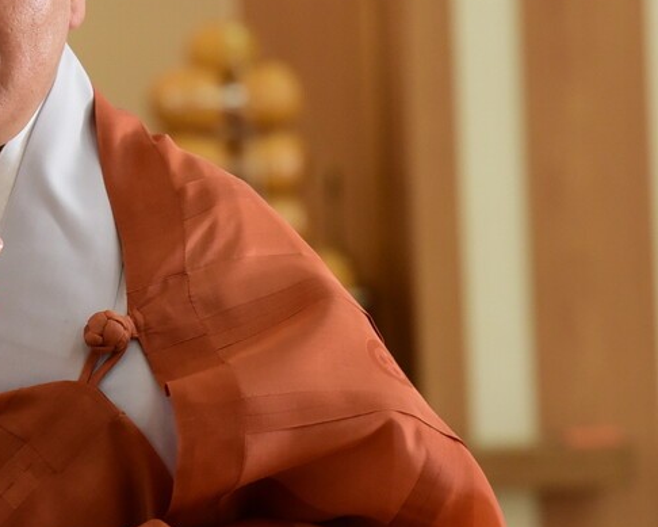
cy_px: 124
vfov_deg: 4.5
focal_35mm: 346
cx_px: -35
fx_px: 6739
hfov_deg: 5.6
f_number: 4
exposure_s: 1/125
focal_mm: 140
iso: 2000
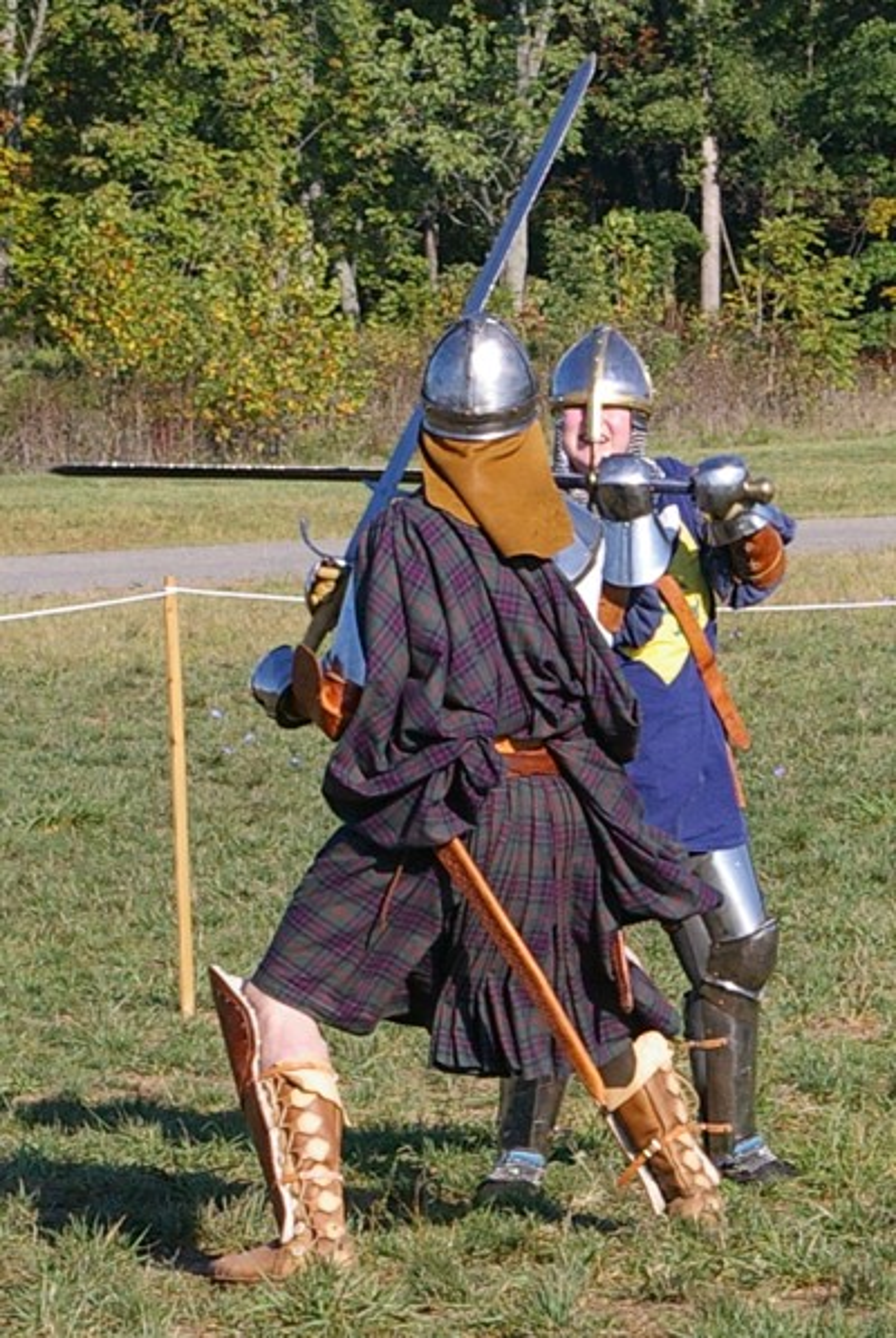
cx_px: 448
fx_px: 3069
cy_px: 669
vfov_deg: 24.6
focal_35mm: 82
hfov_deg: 16.6
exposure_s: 1/350
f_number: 11
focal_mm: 55
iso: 400
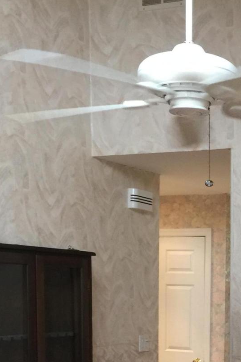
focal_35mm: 75
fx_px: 753
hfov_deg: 17.4
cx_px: 285
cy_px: 353
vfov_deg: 25.8
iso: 64
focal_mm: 4.15
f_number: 2.2
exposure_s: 1/15
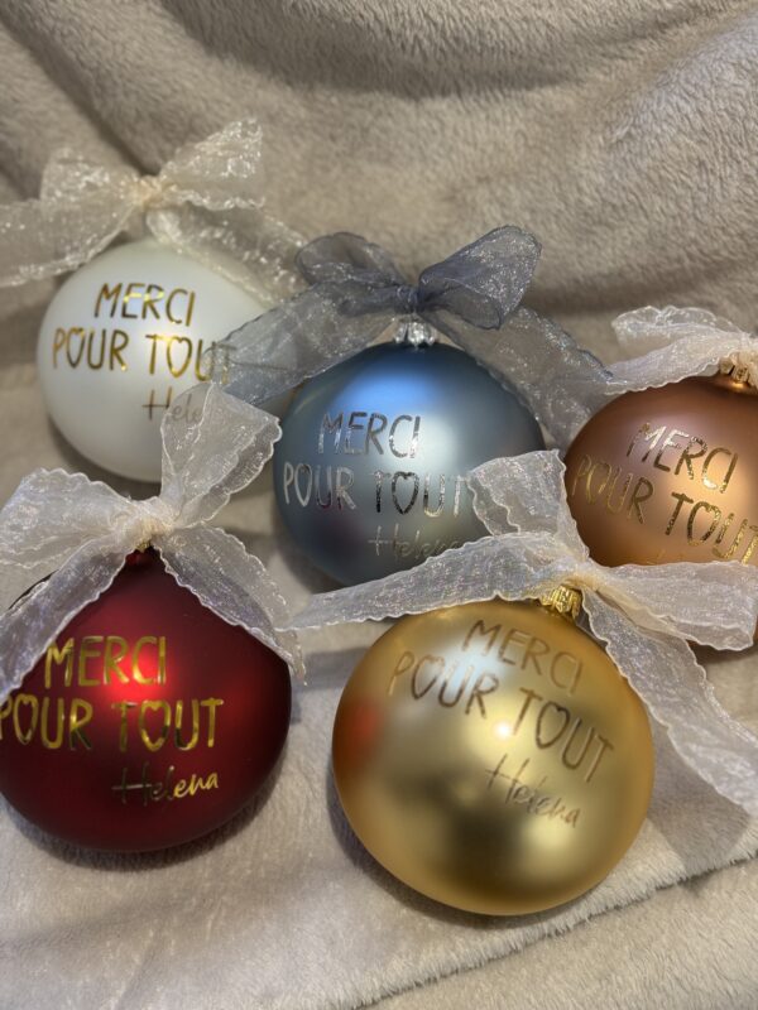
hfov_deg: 30.3
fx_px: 1401
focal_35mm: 48
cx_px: 379
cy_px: 505
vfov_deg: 39.7
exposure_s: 1/48
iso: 100
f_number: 1.78
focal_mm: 6.76
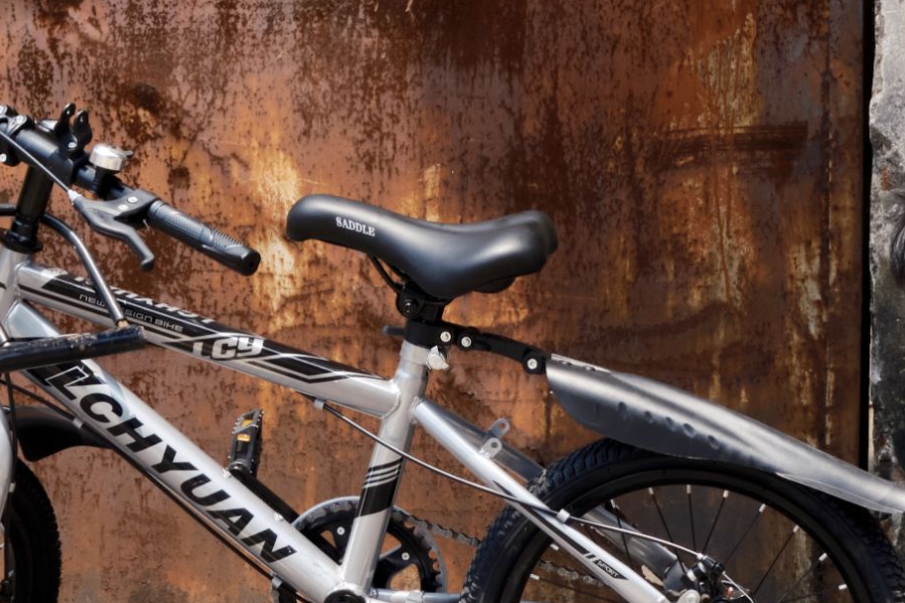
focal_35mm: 236
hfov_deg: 8.7
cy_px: -168
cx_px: 434
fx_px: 5931
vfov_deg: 5.8
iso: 500
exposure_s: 1/200
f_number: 8
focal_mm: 37.4
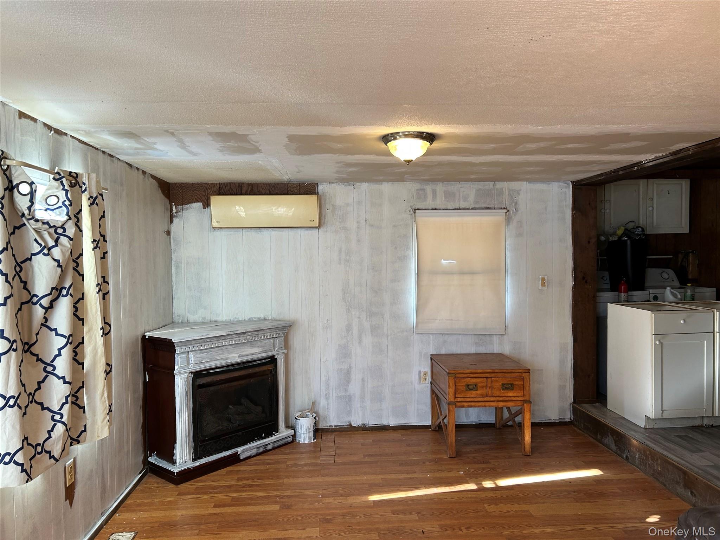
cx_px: 360
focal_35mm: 26
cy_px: 270
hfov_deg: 67.3
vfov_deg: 53.1
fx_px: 541
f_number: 1.5
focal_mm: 5.7
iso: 80
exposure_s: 1/120
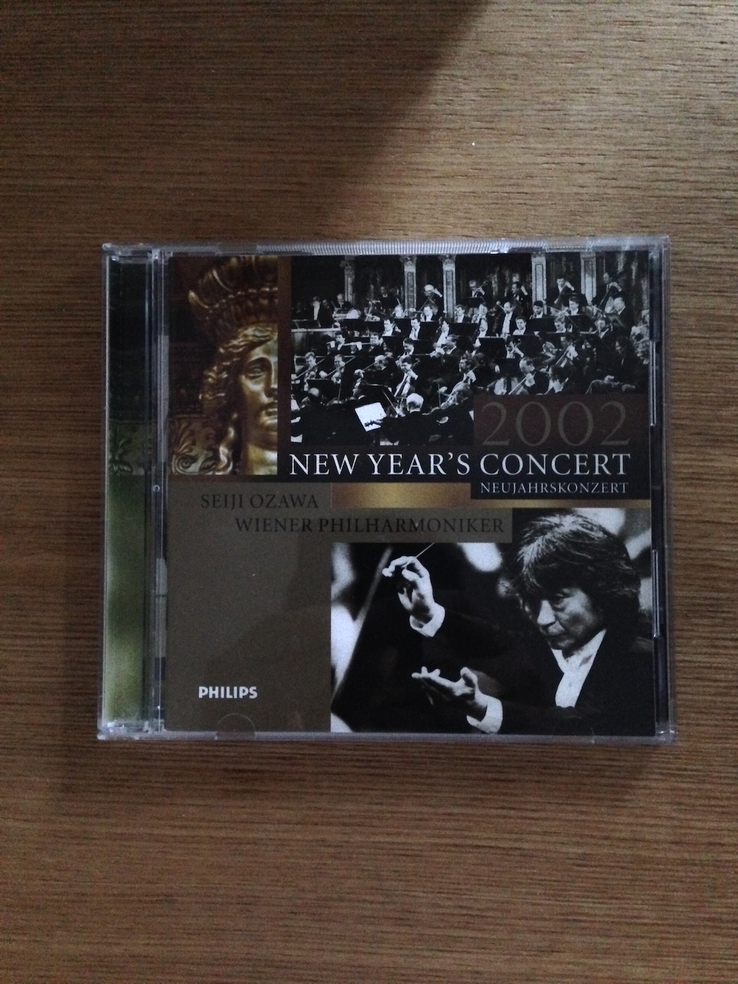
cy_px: 492
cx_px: 369
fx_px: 938
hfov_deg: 42.9
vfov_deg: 55.4
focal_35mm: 33
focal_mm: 4.12
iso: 800
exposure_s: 1/15
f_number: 2.4
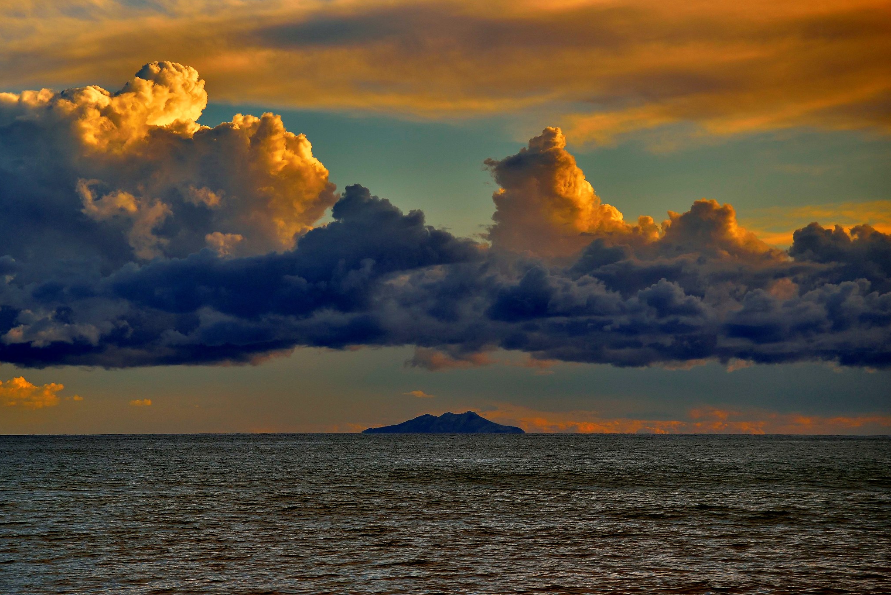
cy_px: 306
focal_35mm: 141
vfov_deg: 9.7
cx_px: 372
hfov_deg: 14.5
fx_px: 3490
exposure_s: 1/3200
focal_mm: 120
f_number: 4.5
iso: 250
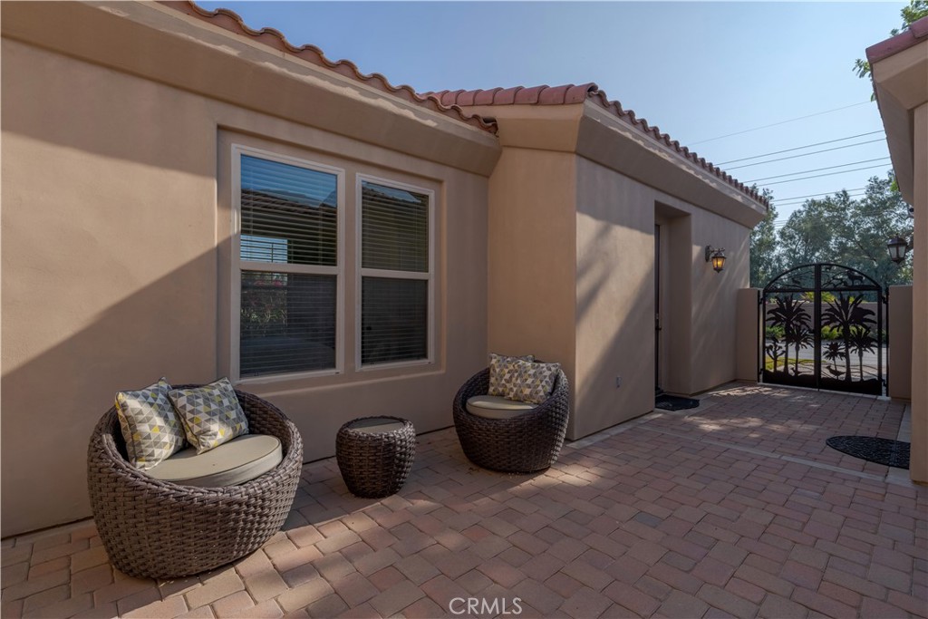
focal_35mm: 16
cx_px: 464
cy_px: 310
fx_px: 412
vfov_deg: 73.8
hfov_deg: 96.7
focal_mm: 16
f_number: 10
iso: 400
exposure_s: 1/2500
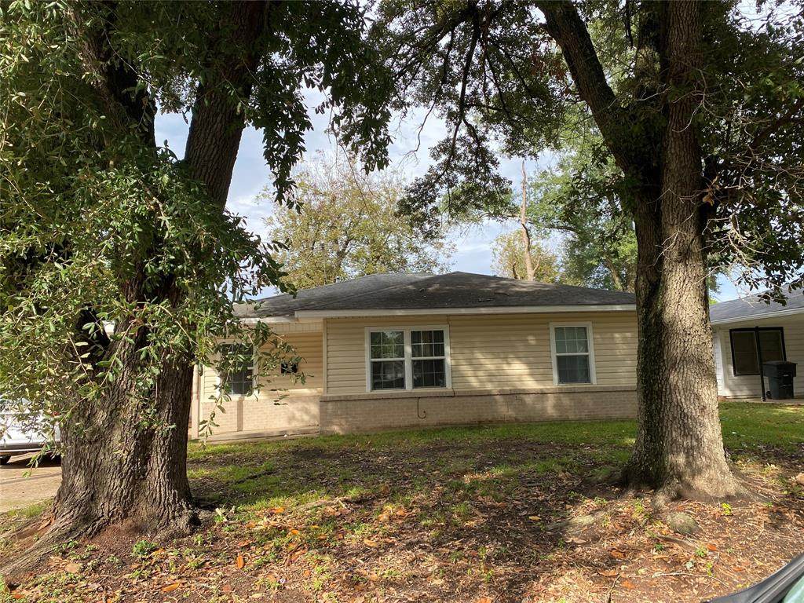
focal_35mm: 26
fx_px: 604
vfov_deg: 53.1
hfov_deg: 67.3
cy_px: 302
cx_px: 402
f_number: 1.8
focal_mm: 4.25
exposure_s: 1/981
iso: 32
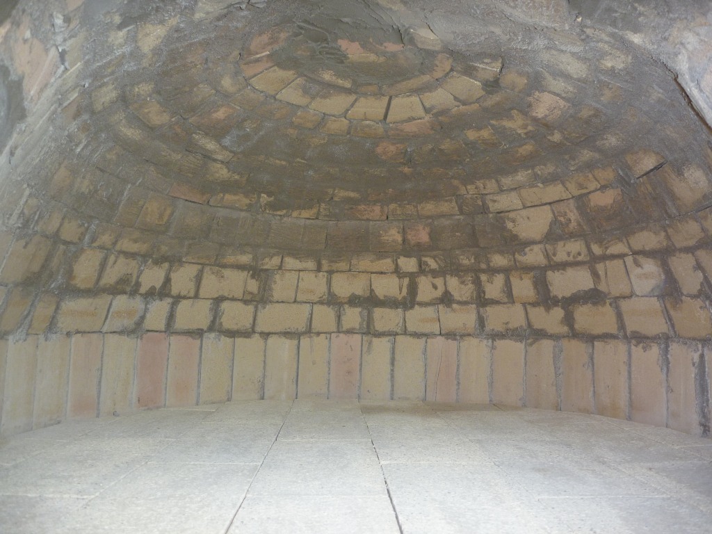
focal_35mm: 28
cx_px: 356
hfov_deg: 63.4
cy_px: 267
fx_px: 576
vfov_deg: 49.7
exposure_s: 1/30
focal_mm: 4.9
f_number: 3.3
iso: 100
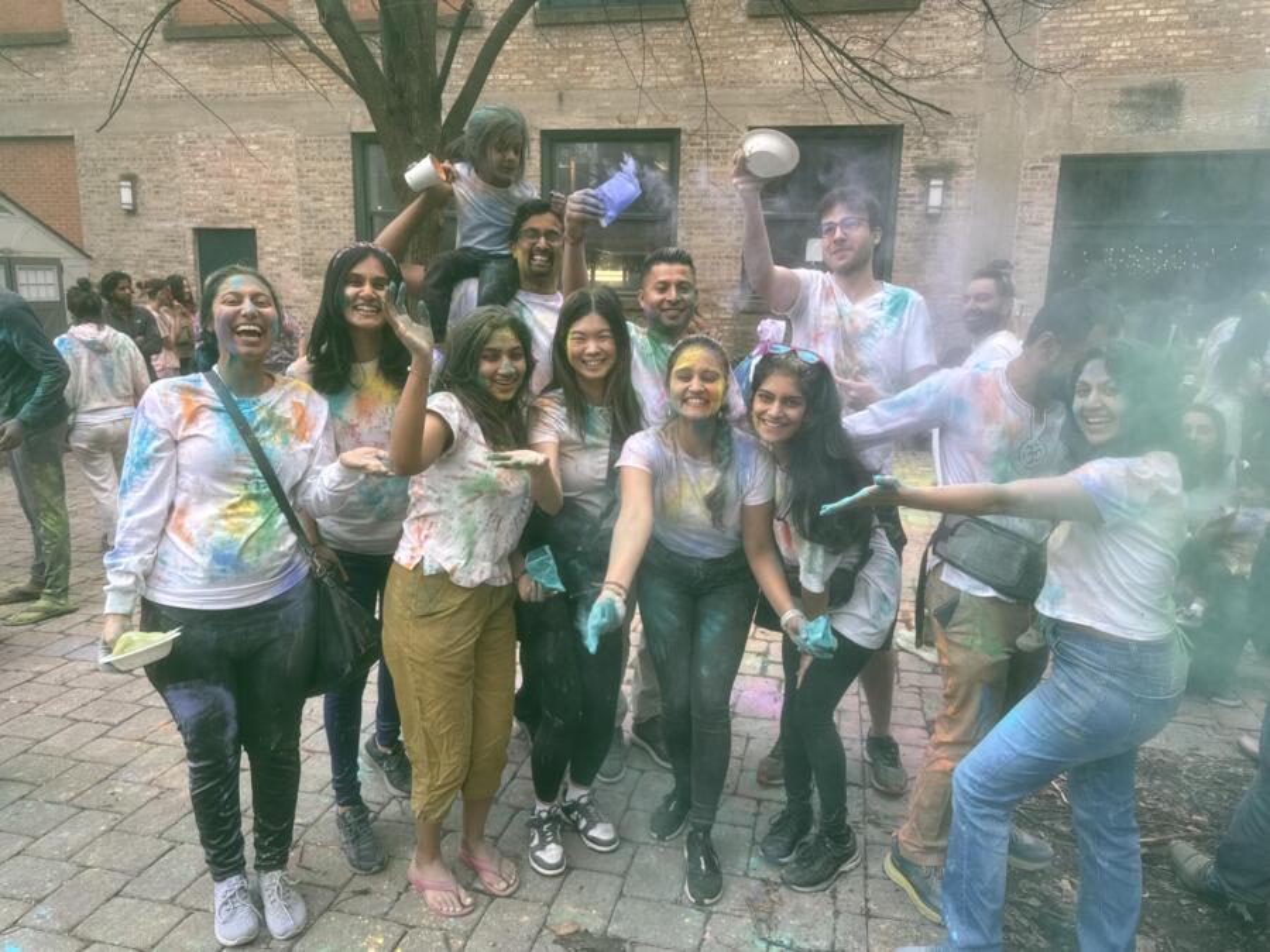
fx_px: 881
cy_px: 476
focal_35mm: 24
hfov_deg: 71.6
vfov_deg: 56.8
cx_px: 635
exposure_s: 1/121
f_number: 1.78
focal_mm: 6.76
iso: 64
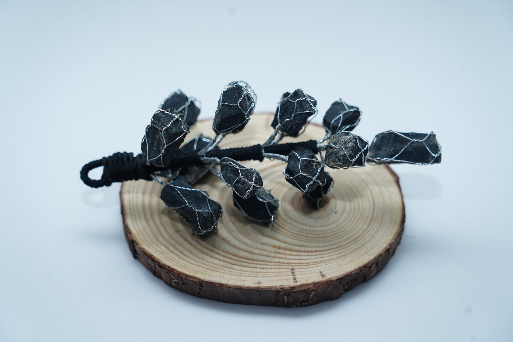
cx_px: 256
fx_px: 1396
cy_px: 171
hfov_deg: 20.8
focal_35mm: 98
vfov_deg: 14.0
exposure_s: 1/125
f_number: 5.6
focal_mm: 98
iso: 400
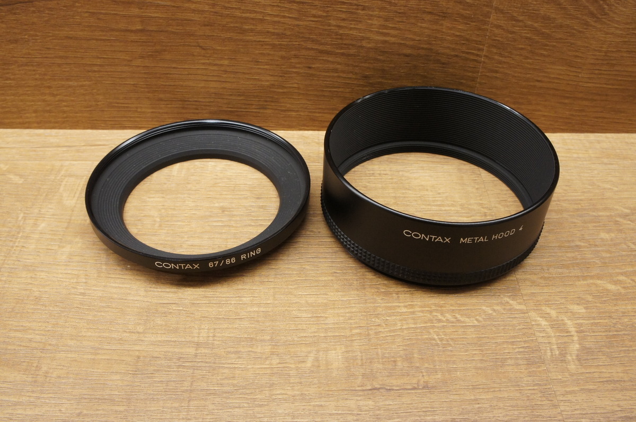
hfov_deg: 57.3
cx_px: 318
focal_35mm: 33
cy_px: 211
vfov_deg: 39.9
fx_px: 582
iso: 1600
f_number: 13
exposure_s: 1/30
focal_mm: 22
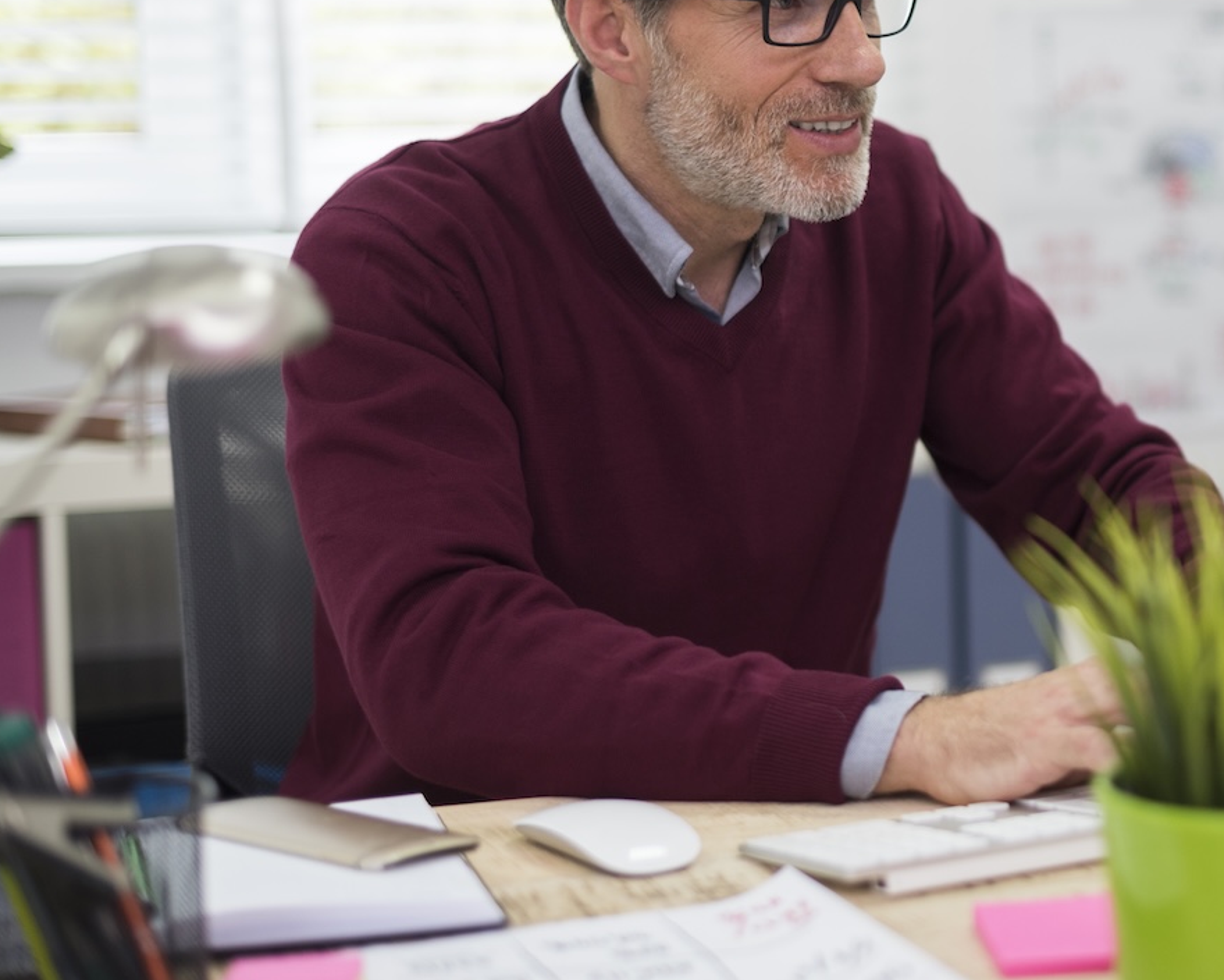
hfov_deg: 23.4
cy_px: 409
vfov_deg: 19.2
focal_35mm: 80
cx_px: 1033
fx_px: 2898
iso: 160
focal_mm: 50
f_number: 2
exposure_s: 1/125
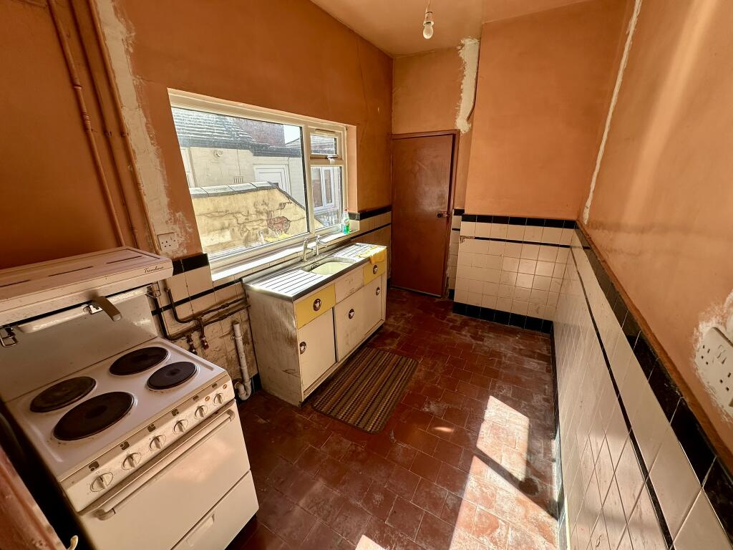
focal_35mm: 14
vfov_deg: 85.7
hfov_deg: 102.1
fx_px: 296
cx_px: 366
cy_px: 275
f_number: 2.2
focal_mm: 2.22
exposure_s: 1/170
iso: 40
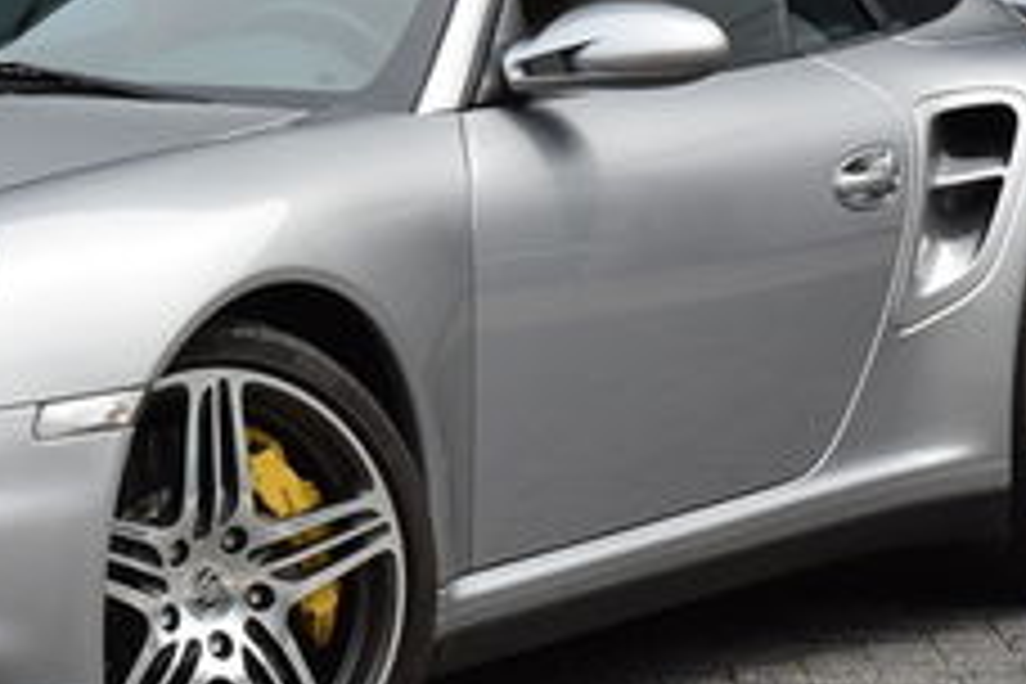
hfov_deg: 11.5
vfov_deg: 7.7
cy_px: -92
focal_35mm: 177
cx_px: 14
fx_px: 5035
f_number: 8
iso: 320
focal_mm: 35
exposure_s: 1/500
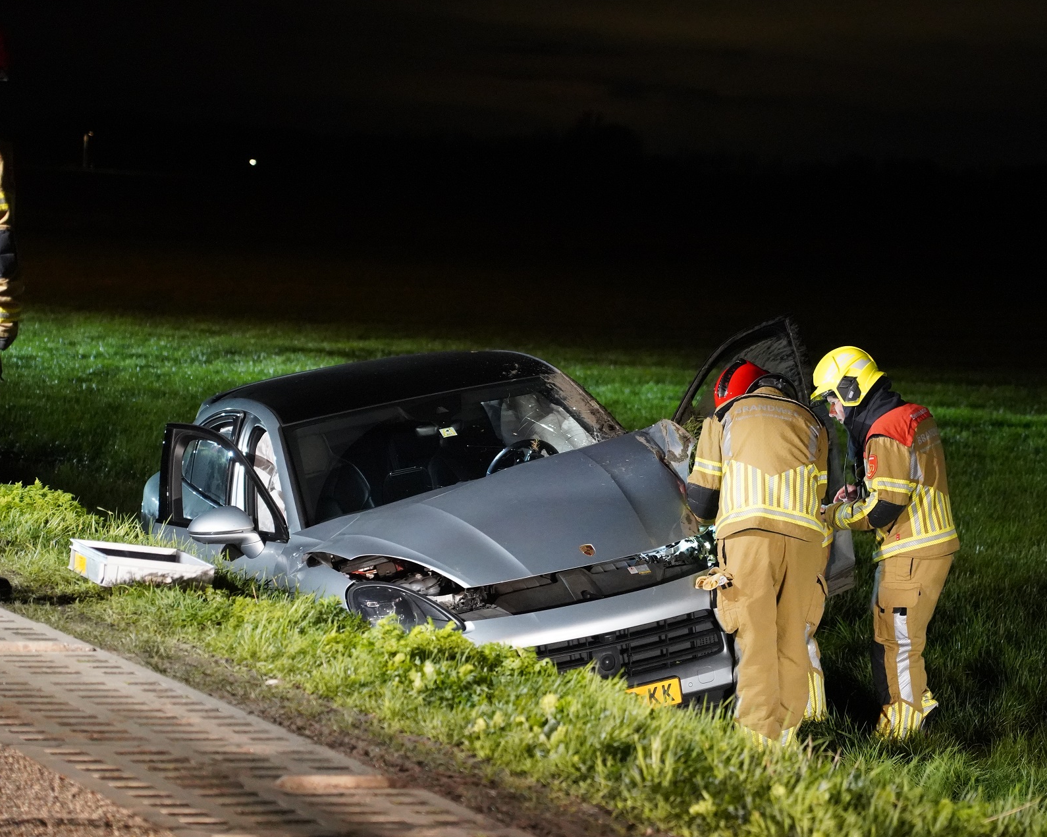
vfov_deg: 13.0
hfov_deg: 16.2
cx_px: 583
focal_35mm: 119
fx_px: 3687
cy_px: 417
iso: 12800
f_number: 4
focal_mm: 105
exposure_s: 1/40
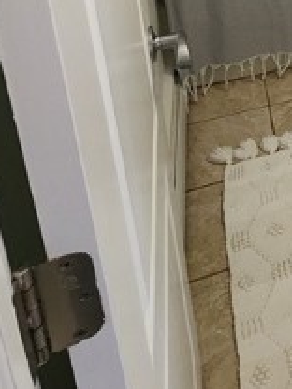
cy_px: -123
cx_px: 453
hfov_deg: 23.4
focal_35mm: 48
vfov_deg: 30.6
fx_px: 540
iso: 320
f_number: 2.2
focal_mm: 2.2
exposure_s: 1/60
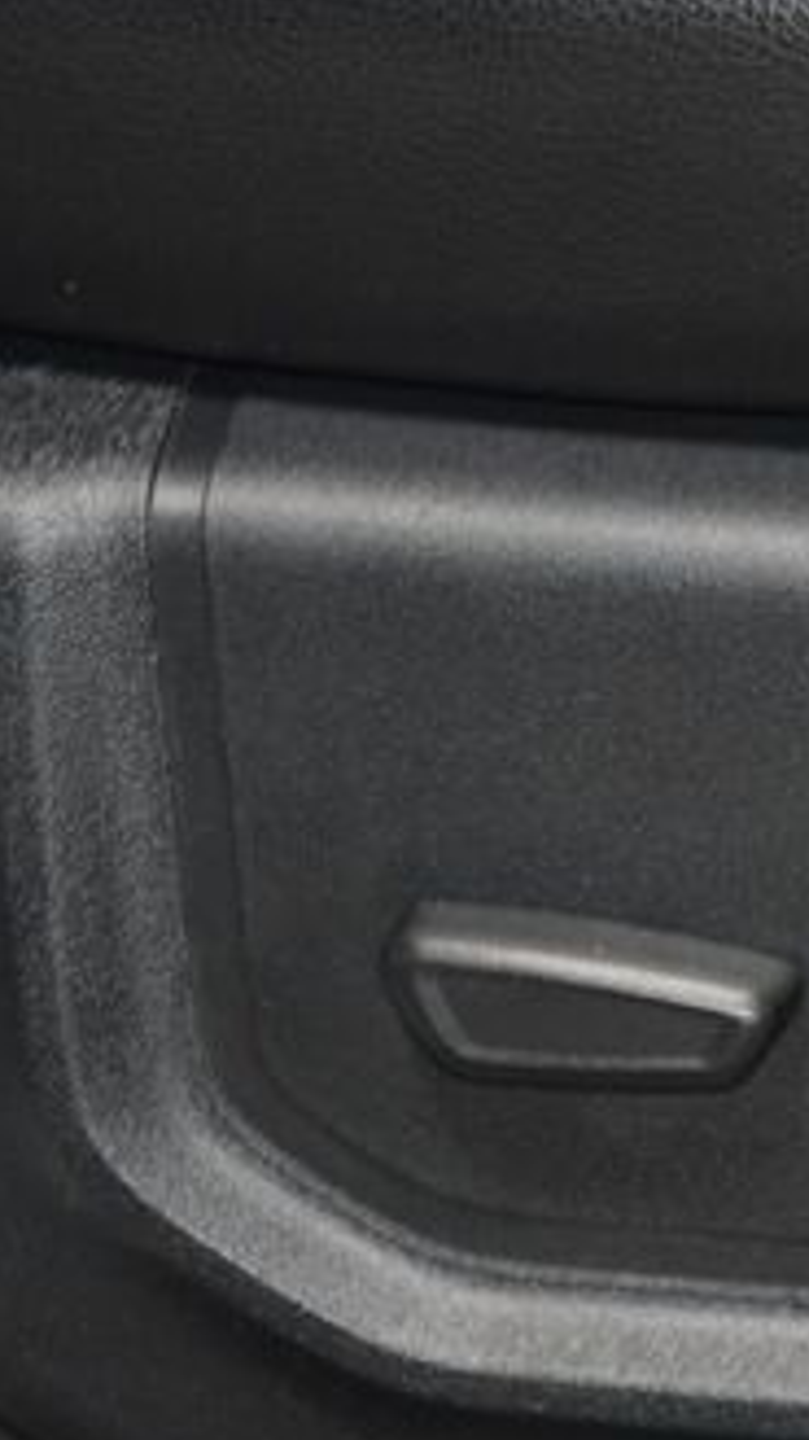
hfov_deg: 5.7
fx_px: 8163
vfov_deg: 10.1
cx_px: 822
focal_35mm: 214
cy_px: 821
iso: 3200
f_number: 4.5
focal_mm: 70
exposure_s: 1/50
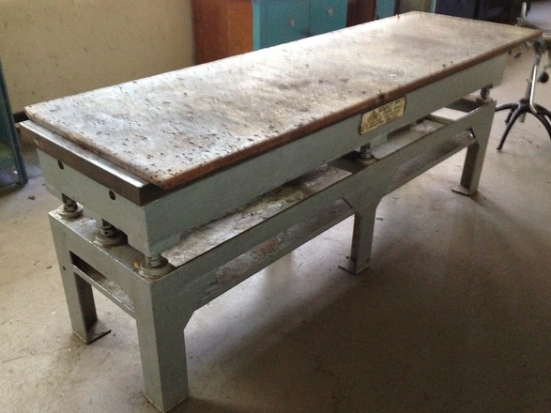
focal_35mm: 36
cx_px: 262
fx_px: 573
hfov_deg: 51.3
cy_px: 218
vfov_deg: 39.6
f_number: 2.4
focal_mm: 4.12
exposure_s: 1/20
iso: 320
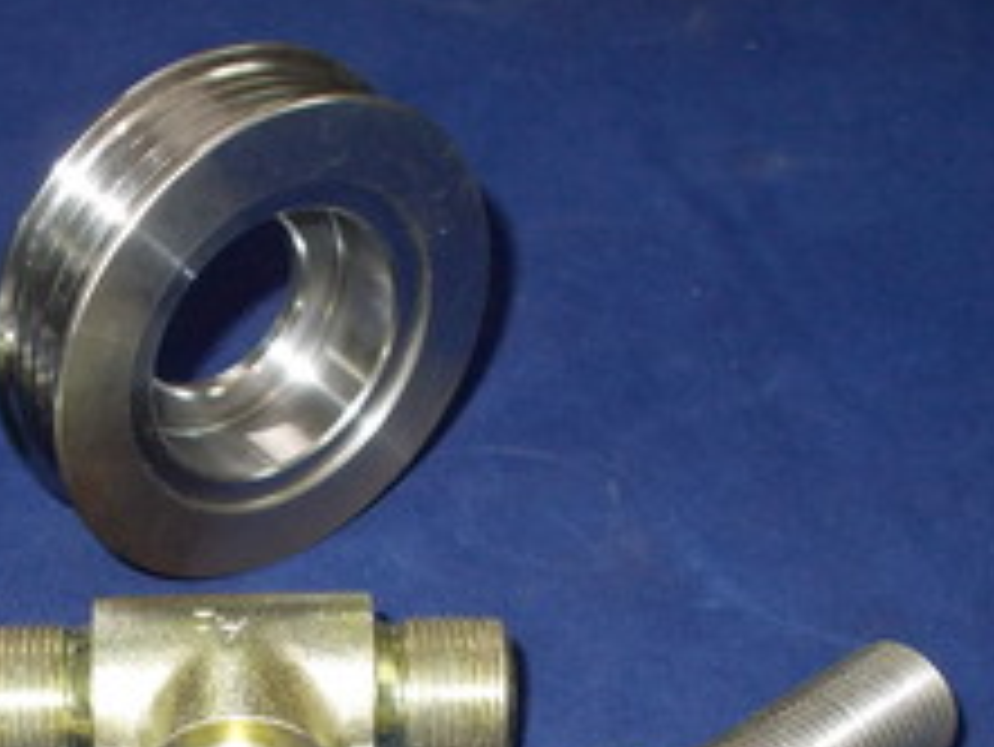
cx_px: 247
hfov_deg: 25.0
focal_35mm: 77
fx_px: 2212
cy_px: 785
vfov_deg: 18.5
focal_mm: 6
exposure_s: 1/25
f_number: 3.6
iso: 200
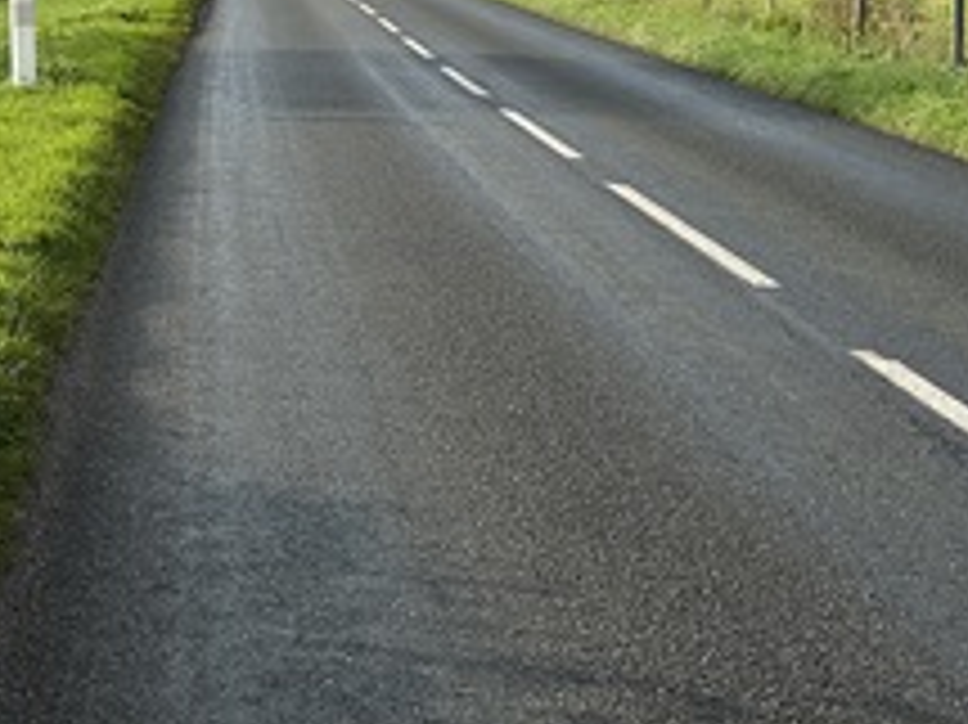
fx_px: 1873
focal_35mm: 67
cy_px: -40
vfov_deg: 21.0
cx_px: 243
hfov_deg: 28.6
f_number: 1.78
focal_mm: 6.86
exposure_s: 1/4762
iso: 80
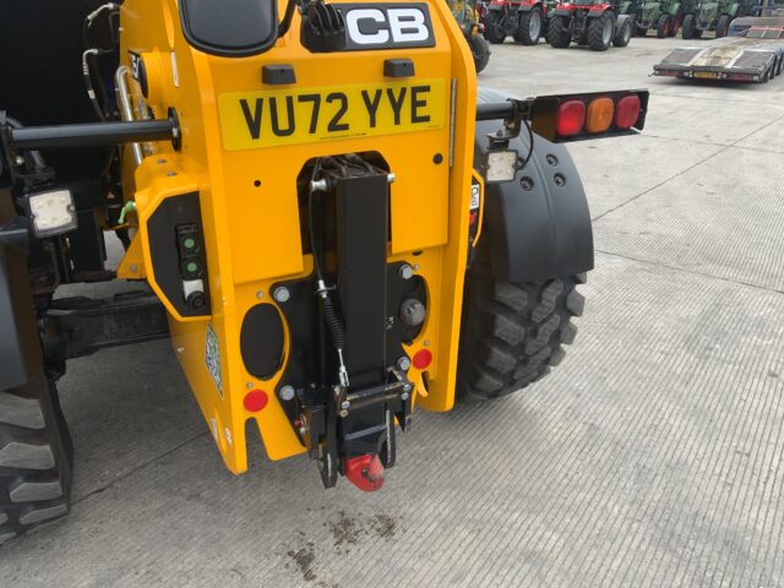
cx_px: 392
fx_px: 657
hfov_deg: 61.7
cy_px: 294
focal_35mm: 29
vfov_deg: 48.2
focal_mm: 3
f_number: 1.8
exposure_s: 1/122
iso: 25
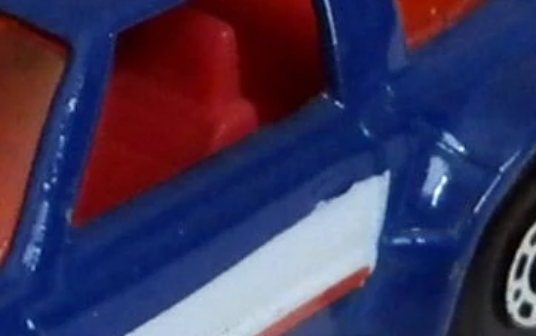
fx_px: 3054
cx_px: -157
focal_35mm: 209
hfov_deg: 9.8
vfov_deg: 6.3
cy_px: 341
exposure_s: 1/30
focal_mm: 8.3
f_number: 3.4
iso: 400
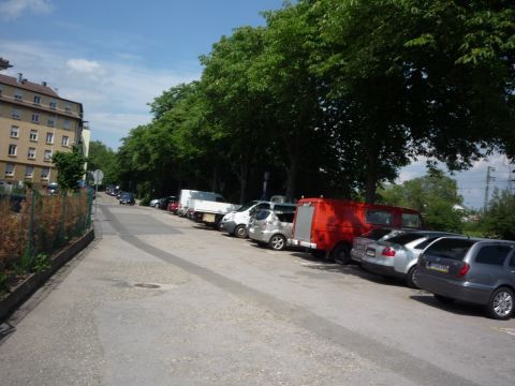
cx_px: 258
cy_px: 193
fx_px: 476
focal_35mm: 32
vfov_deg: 44.2
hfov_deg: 56.8
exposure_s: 1/500
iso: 100
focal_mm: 5.2
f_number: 5.6
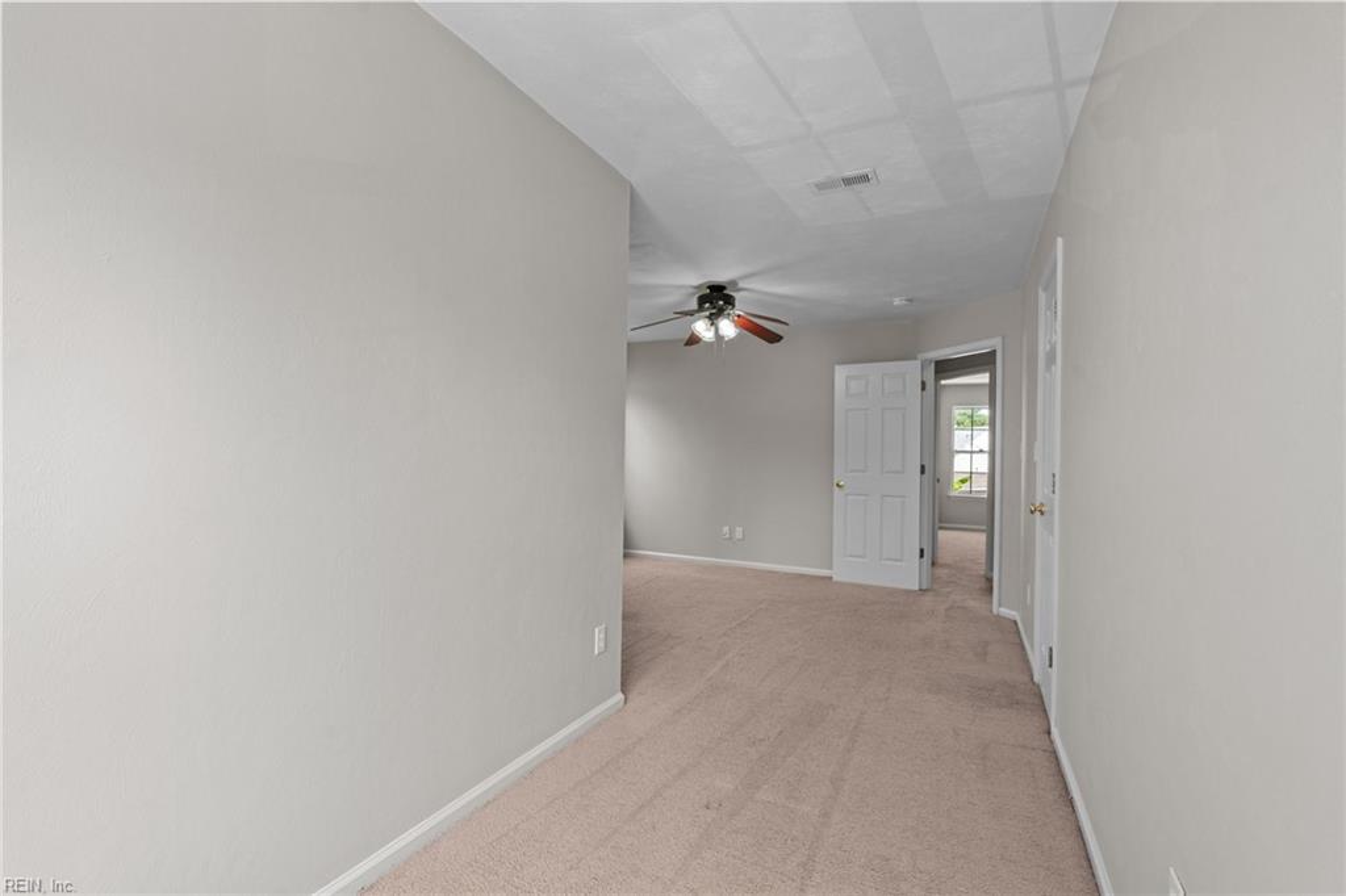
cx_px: 673
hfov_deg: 96.8
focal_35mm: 16
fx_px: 598
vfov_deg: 73.7
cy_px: 448
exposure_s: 1/13
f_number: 8
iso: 400
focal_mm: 16
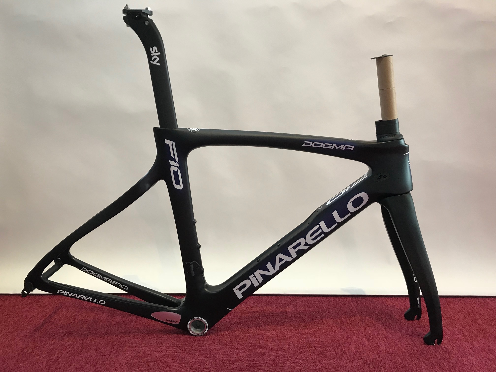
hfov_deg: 63.4
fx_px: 401
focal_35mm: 28
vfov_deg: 49.7
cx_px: 248
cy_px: 186
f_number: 1.8
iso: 32
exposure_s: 1/25
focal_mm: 3.99
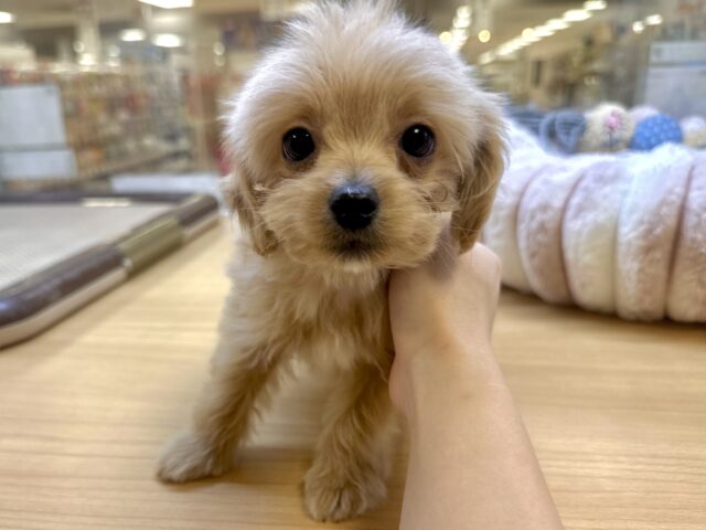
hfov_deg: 71.6
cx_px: 353
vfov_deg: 56.8
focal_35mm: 24
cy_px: 265
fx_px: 489
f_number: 1.78
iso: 64
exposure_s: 1/142
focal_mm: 6.86
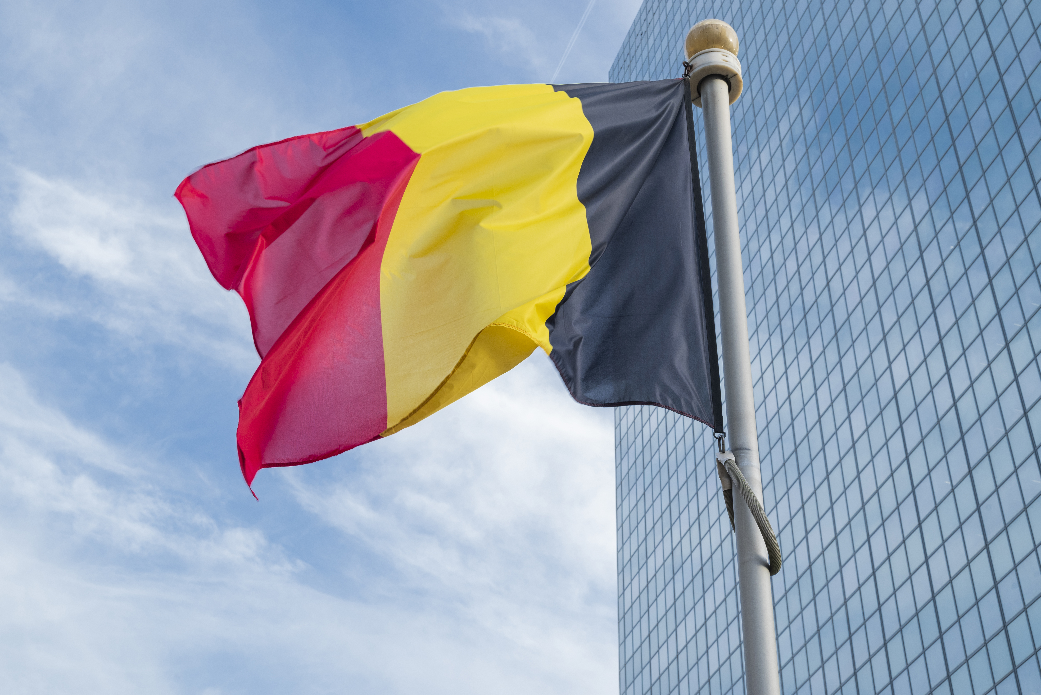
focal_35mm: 50
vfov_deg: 27.0
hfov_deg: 39.6
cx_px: 520
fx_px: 1446
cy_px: 348
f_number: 11
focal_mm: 50
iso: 400
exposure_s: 1/160
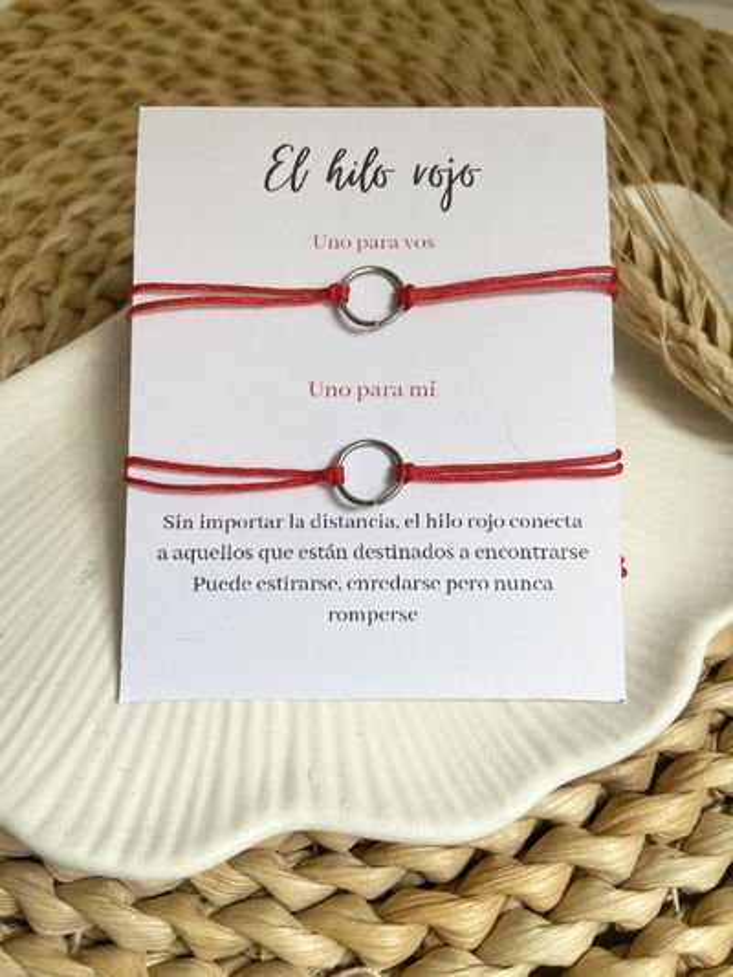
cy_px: 488
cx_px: 366
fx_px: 734
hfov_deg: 53.1
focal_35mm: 26
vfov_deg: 67.3
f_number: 1.8
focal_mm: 4.25
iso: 80
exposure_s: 1/100
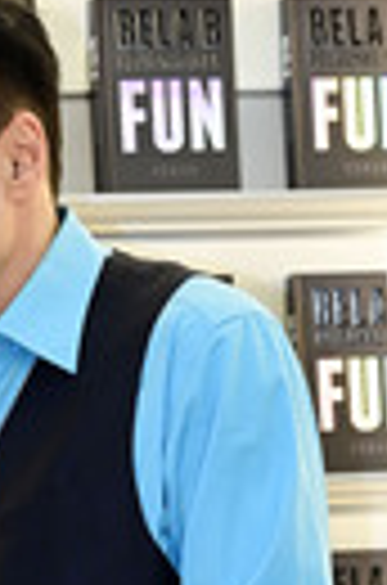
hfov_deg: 6.3
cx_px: -153
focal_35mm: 216
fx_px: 3501
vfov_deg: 9.5
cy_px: 504
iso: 1600
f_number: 5
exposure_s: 1/200
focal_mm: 70
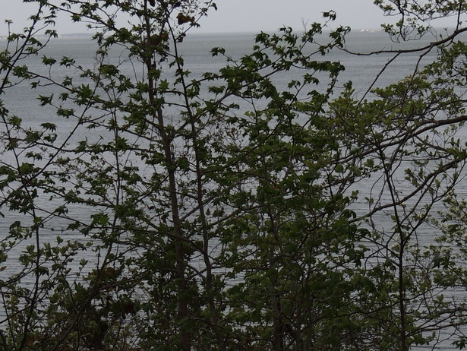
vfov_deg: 14.2
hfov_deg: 18.8
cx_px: 317
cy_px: 187
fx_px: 1404
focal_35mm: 104
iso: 100
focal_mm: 8.9
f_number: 3.6
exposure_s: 1/1250
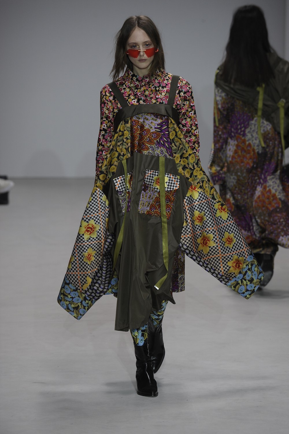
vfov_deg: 10.3
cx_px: 144
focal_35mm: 200
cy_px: 217
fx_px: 2411
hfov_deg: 6.9
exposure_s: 1/500
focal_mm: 200
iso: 1000
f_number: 5
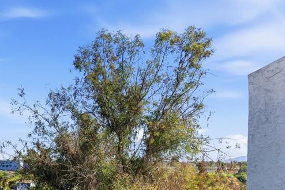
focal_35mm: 29
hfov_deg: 56.6
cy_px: 177
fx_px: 230
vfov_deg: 40.9
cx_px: 39
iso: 250
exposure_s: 1/8000
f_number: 6.3
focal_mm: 14
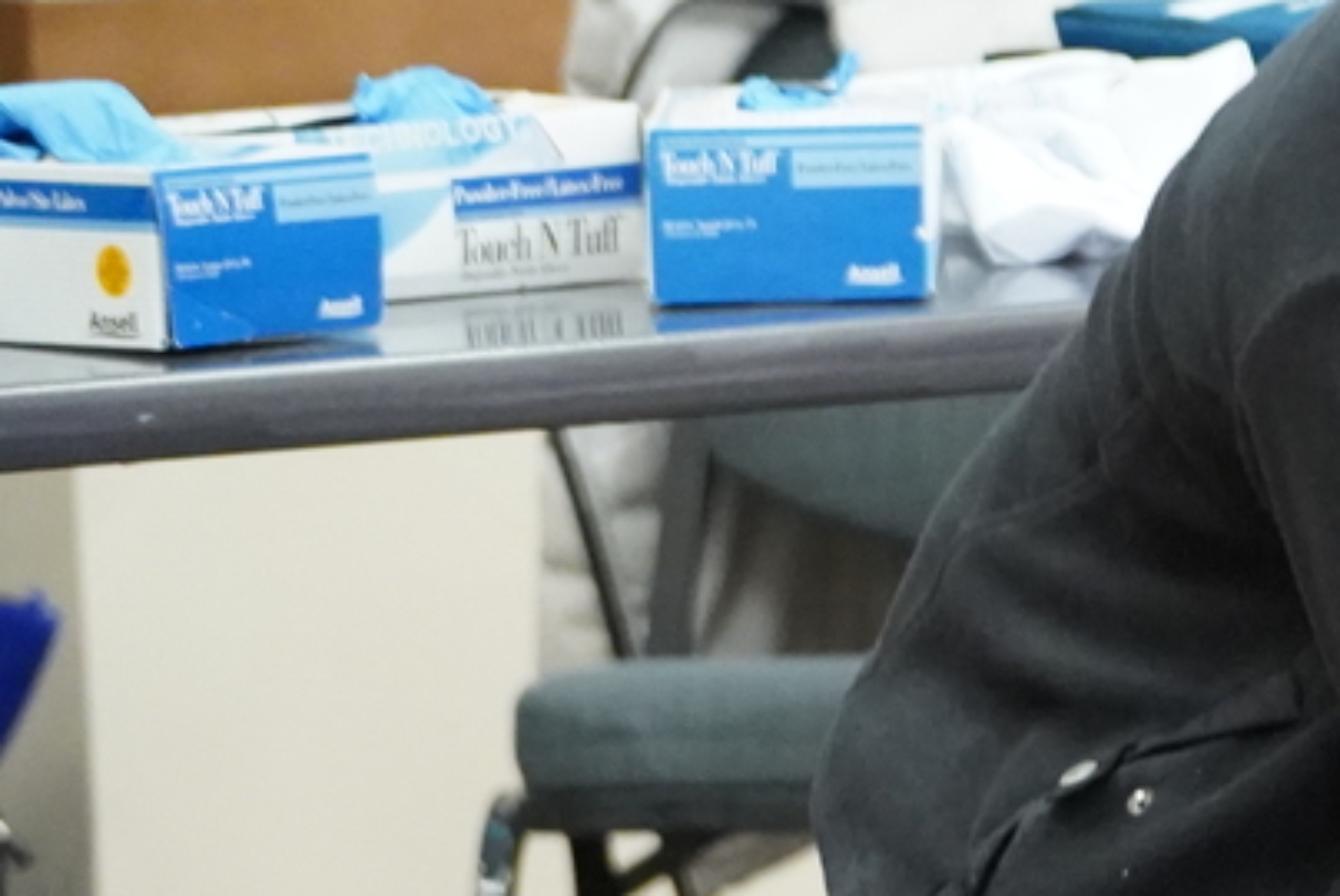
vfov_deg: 2.2
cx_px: 2352
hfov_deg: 3.3
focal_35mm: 612
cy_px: 1035
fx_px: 22796
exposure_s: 1/200
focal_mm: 165
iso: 10000
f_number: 4
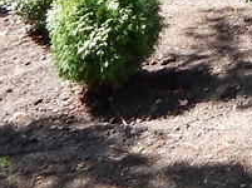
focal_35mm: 158
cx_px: 539
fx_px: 1148
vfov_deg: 8.6
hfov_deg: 11.1
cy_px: -251
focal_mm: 4
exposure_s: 1/250
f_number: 3
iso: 125
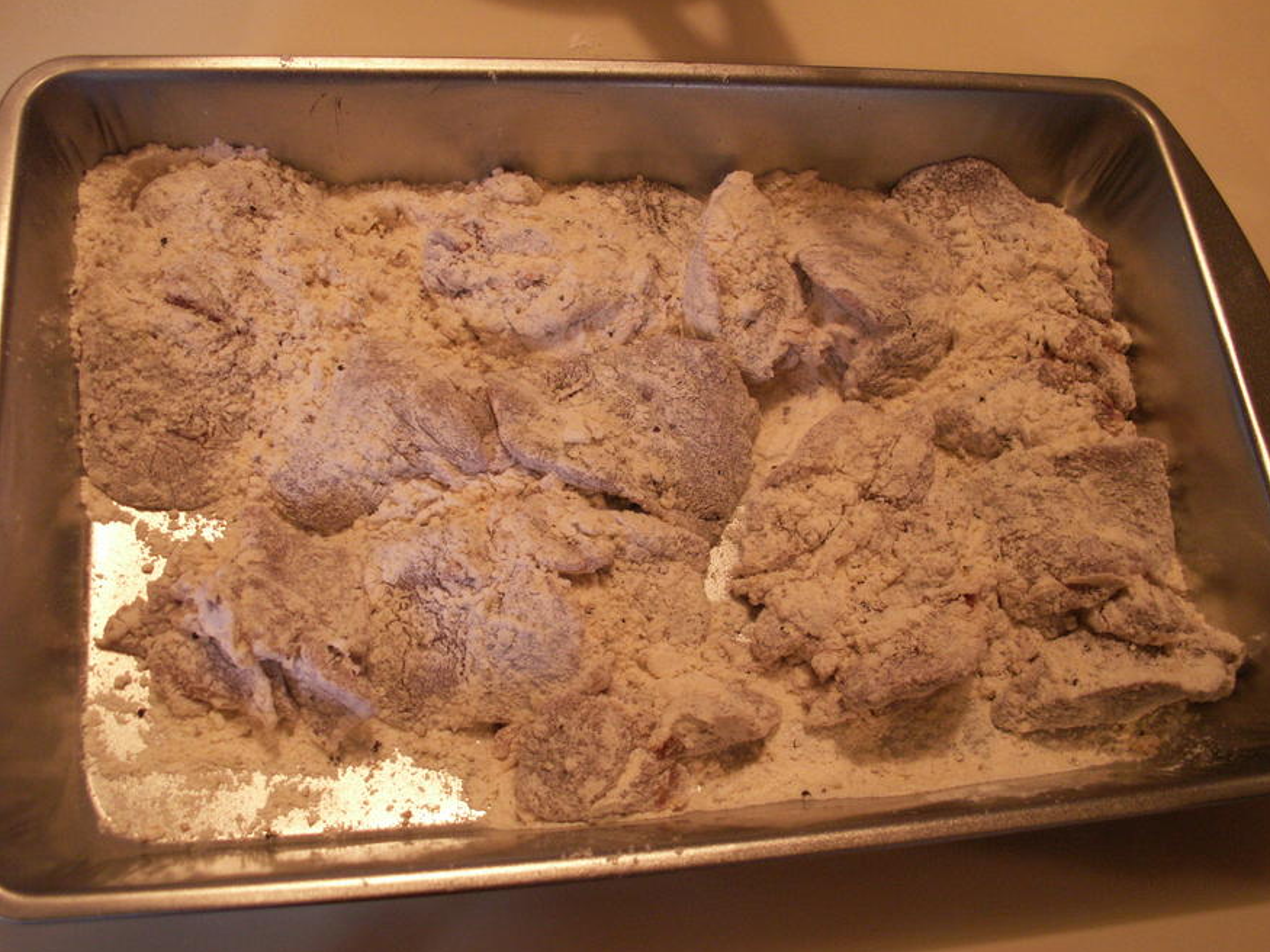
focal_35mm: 36
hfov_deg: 51.4
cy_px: 474
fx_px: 1321
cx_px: 652
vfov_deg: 39.6
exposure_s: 1/25
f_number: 2.8
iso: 160
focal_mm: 5.86
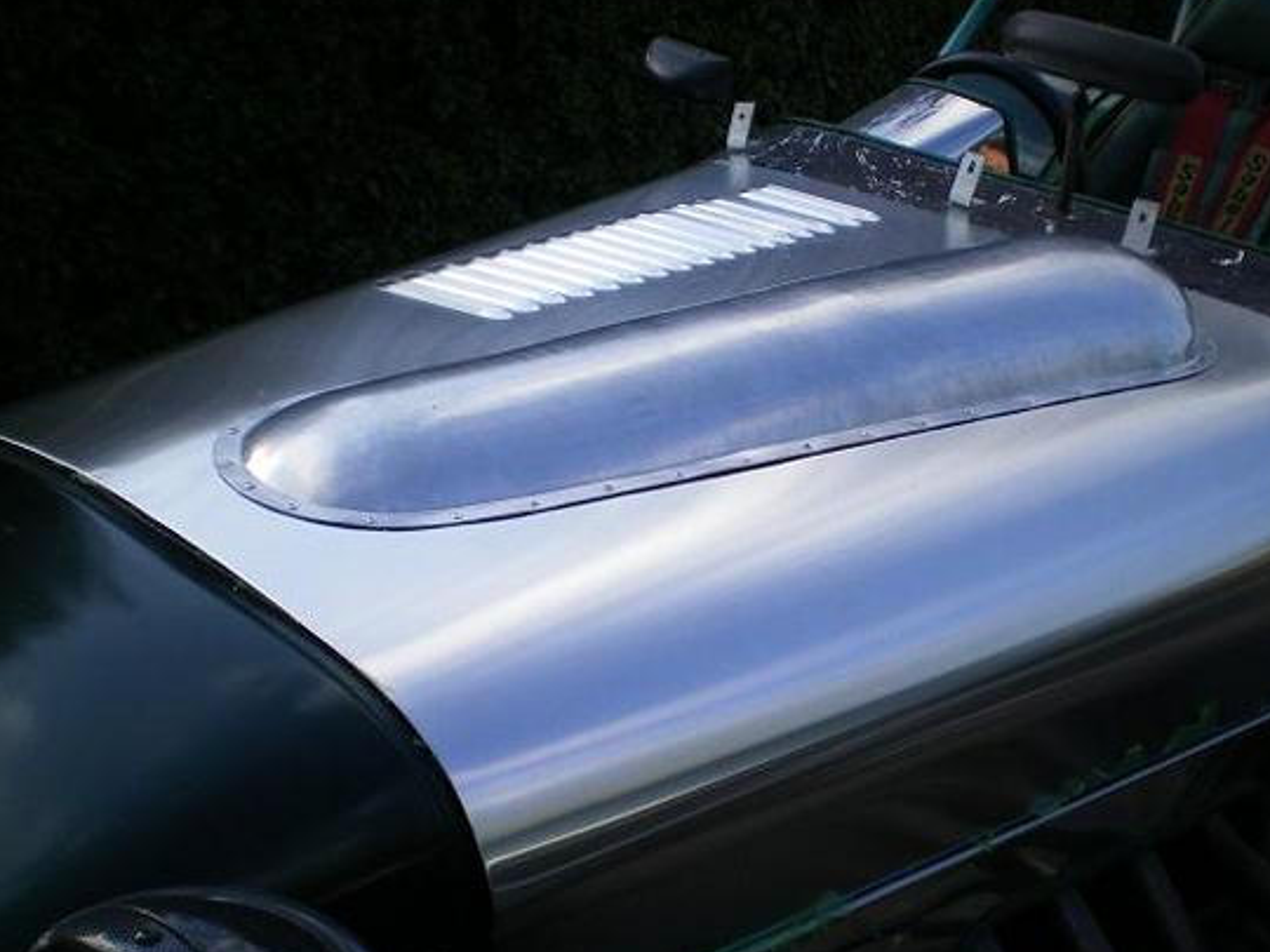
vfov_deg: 32.2
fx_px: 1651
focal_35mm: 45
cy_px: 531
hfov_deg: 42.0
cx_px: 696
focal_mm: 6.3
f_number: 3.1
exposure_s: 1/500
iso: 64
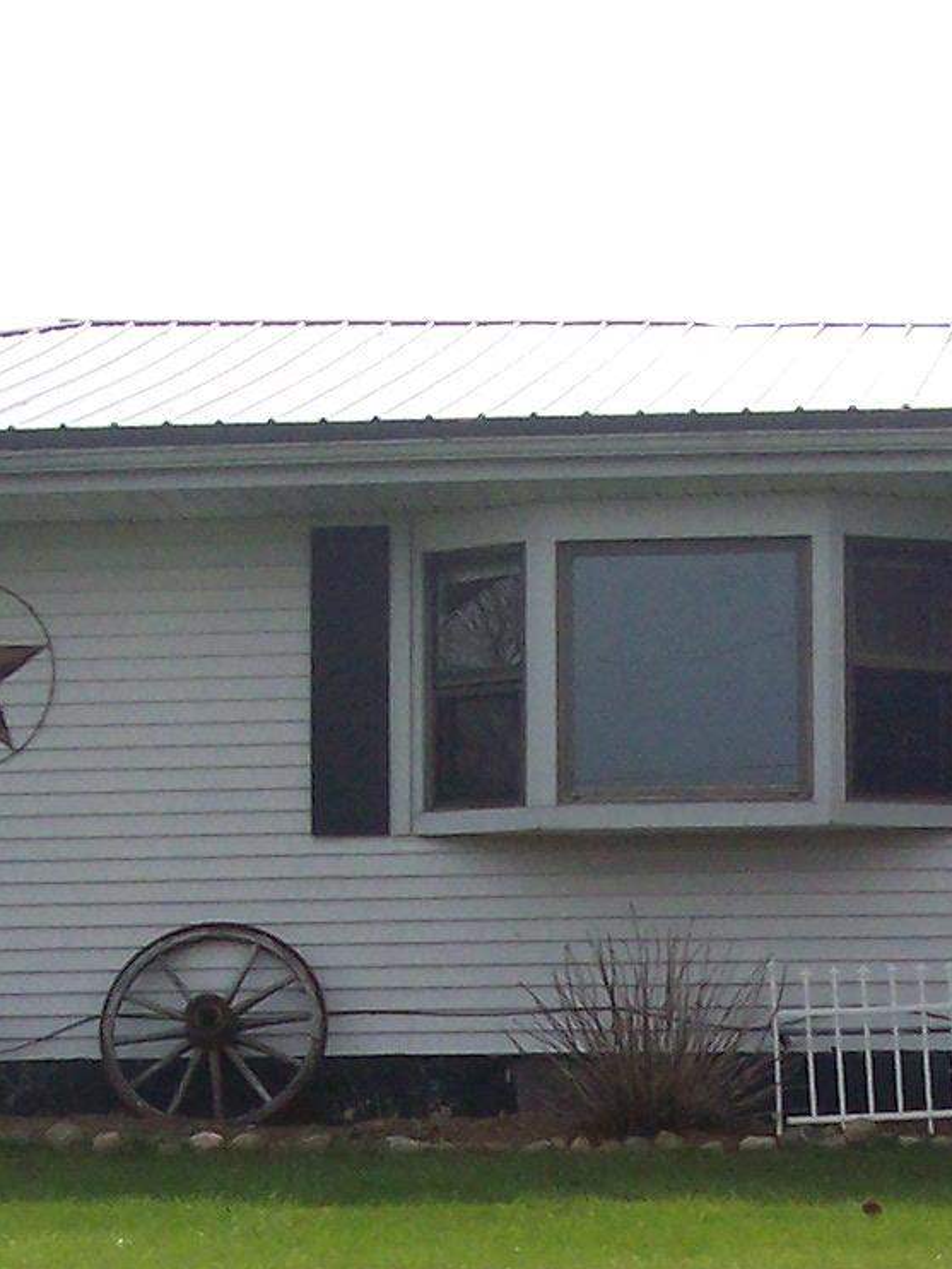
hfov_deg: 11.2
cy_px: 1284
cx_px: 890
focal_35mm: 132
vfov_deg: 14.7
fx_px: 4838
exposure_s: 1/1000
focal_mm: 8
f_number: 4.8
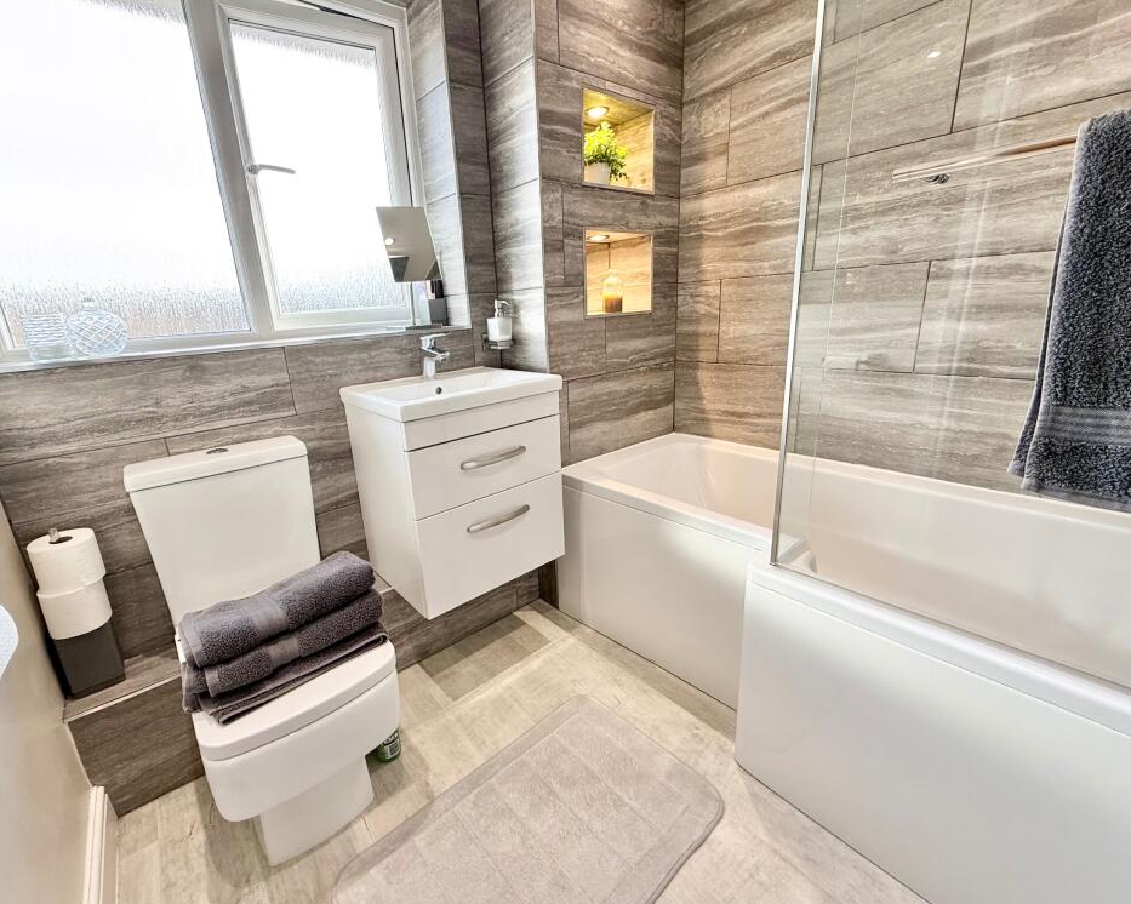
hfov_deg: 96.6
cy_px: 445
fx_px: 502
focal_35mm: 15
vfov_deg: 84.0
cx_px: 521
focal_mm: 2.22
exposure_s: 1/100
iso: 100
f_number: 2.2
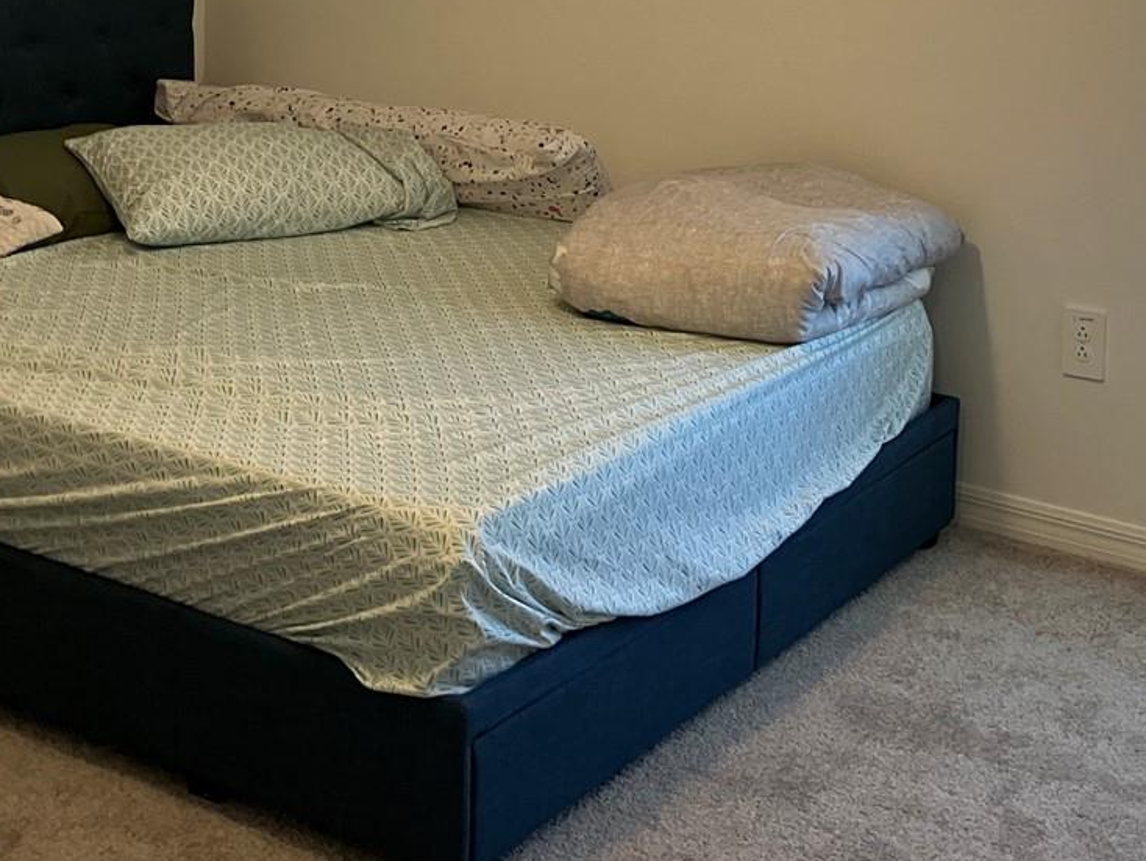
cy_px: -31
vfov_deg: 22.9
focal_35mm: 61
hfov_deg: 31.6
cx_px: 660
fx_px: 2020
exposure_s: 1/60
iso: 125
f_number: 1.8
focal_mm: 3.99
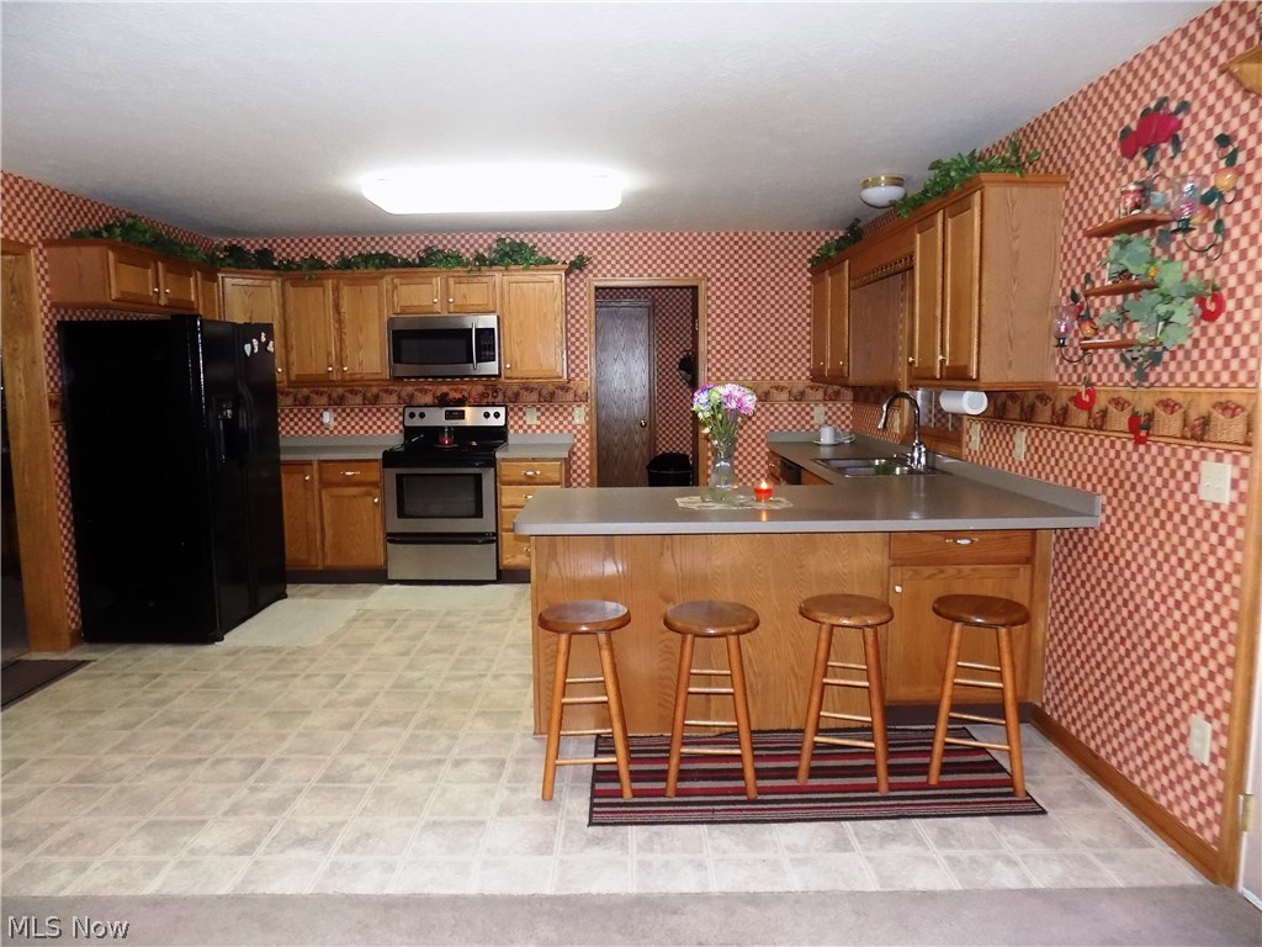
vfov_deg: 58.9
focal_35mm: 23
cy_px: 474
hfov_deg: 73.9
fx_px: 839
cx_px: 631
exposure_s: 1/30
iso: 360
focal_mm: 4
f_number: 3.1
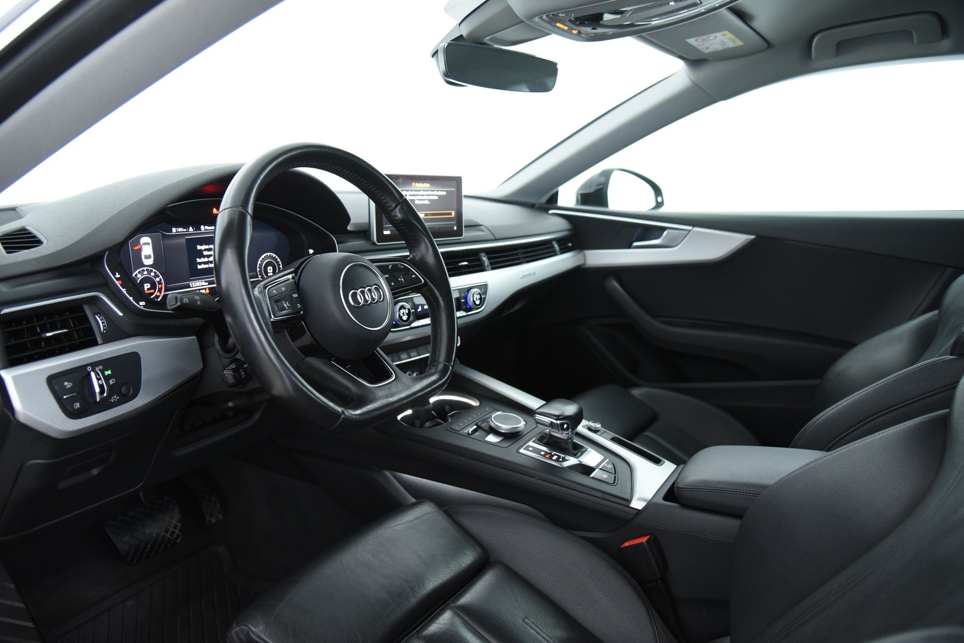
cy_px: 322
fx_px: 723
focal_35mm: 27
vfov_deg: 48.0
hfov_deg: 67.4
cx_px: 482
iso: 4000
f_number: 4
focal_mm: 27
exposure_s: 1/25
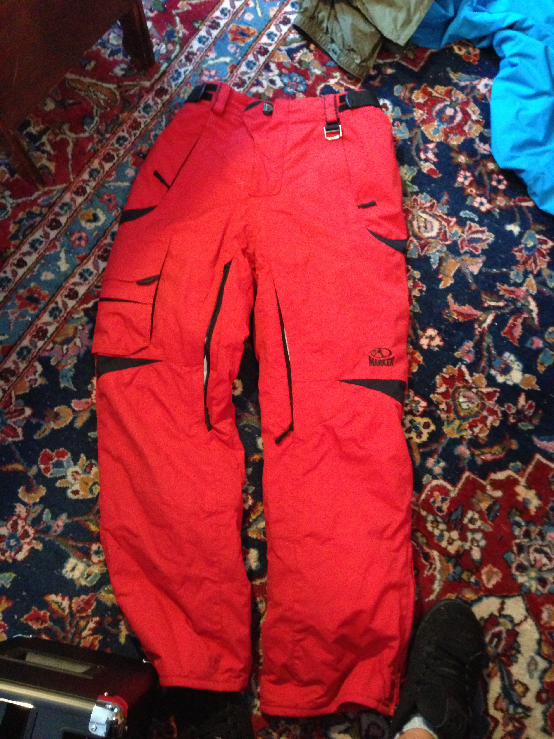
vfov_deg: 55.4
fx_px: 704
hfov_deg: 42.9
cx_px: 277
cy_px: 370
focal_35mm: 33
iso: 800
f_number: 2.4
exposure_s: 1/15
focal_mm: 4.13
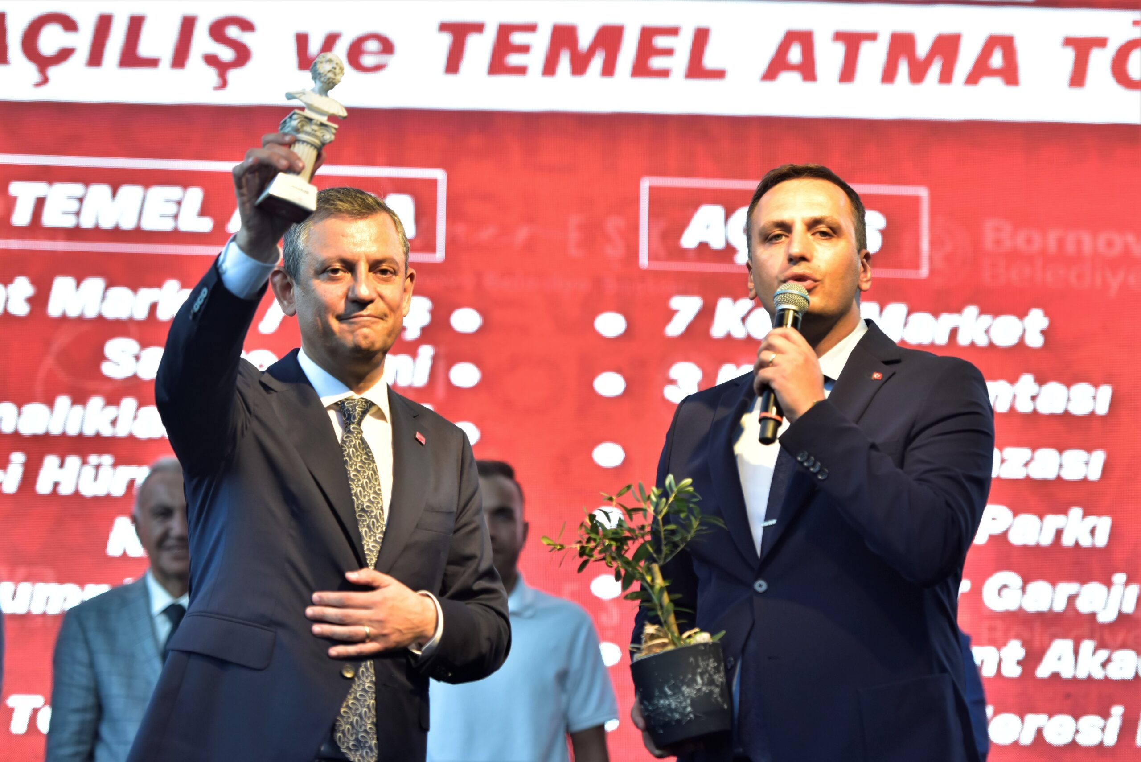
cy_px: 381
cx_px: 570
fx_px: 3805
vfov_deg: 11.4
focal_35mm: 120
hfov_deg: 17.1
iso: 500
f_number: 2.8
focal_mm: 120
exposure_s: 1/320
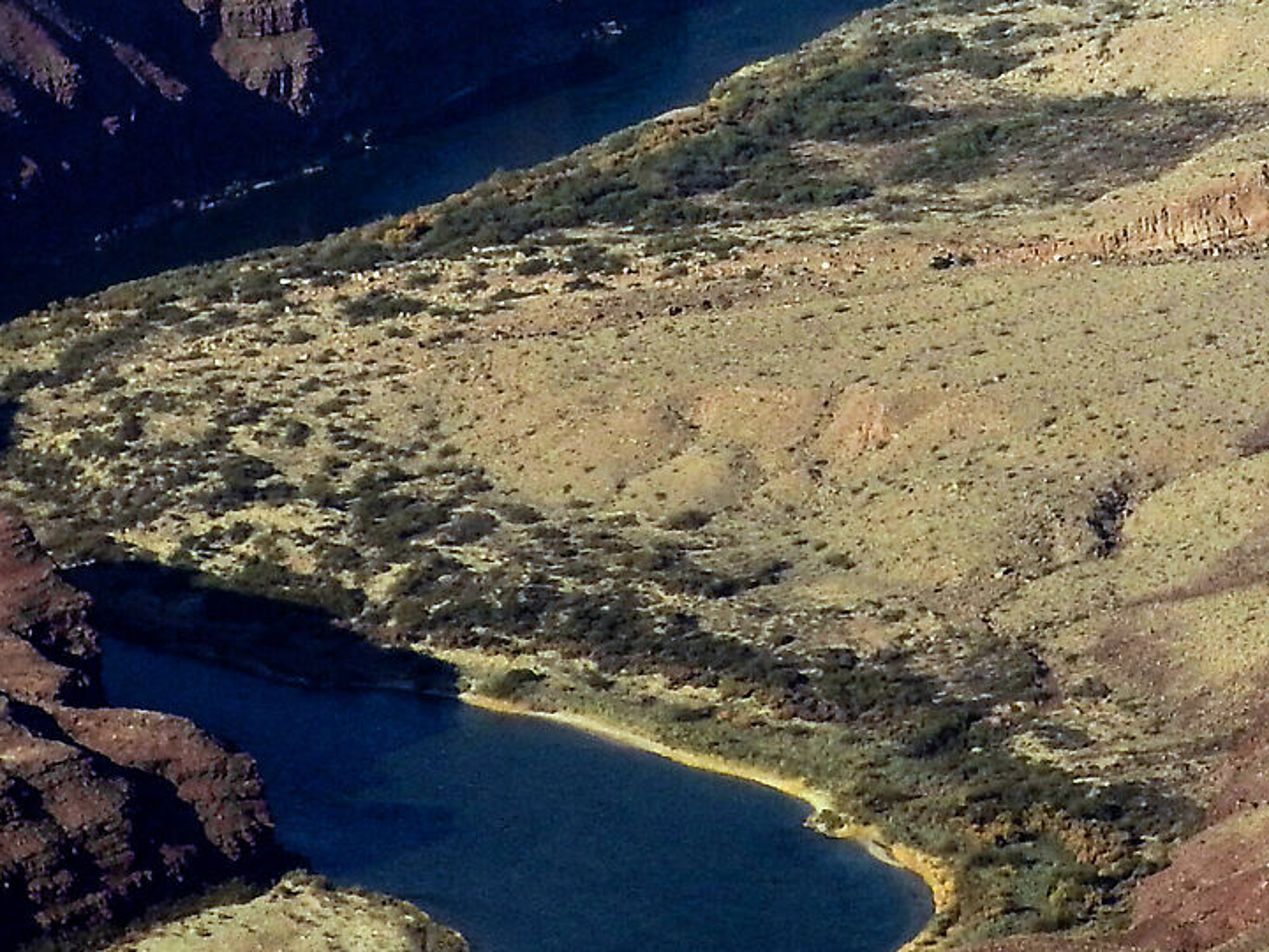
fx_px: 24452
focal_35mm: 667
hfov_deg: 3.0
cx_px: 1985
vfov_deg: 2.2
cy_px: -420
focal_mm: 35.8
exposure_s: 1/400
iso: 100
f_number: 5.3
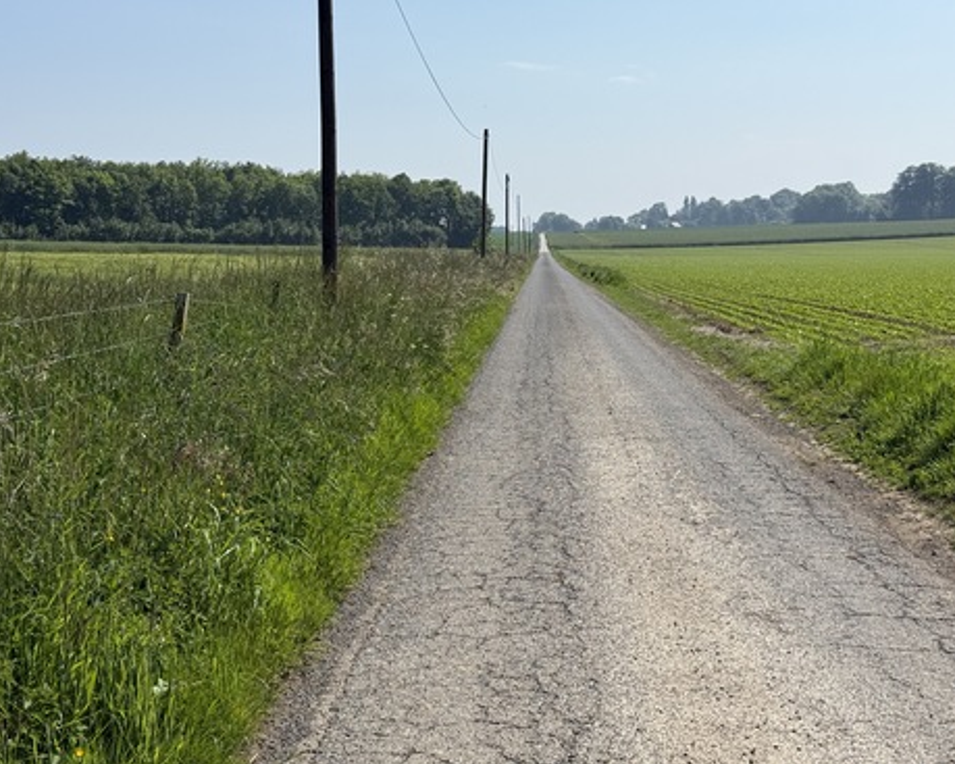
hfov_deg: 36.6
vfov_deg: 29.7
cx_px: 508
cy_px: 384
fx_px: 1441
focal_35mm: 51
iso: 100
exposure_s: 1/9901
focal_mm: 6.76
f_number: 1.78
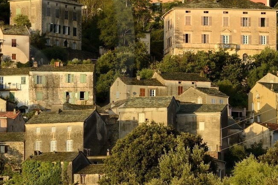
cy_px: 45
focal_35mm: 321
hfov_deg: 6.4
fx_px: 2477
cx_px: -42
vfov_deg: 4.3
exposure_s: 1/200
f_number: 9
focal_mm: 130
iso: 200
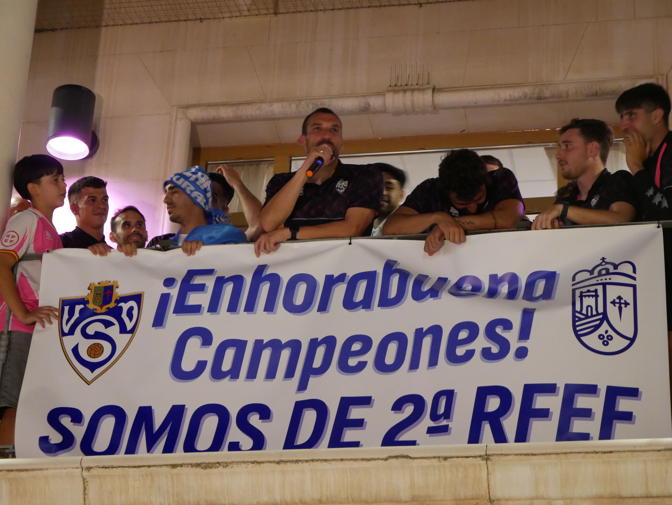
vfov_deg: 14.0
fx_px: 2059
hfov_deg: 18.5
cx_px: 336
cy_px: 252
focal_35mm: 106
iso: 3200
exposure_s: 1/13
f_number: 5.6
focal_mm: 53
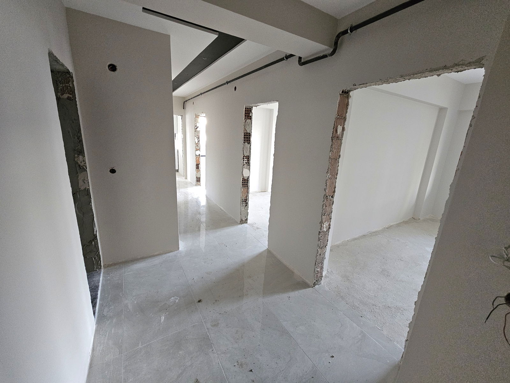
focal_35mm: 13
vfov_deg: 89.9
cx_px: 255
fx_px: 192
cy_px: 192
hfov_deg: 106.2
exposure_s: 1/30
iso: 640
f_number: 2.2
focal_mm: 2.2
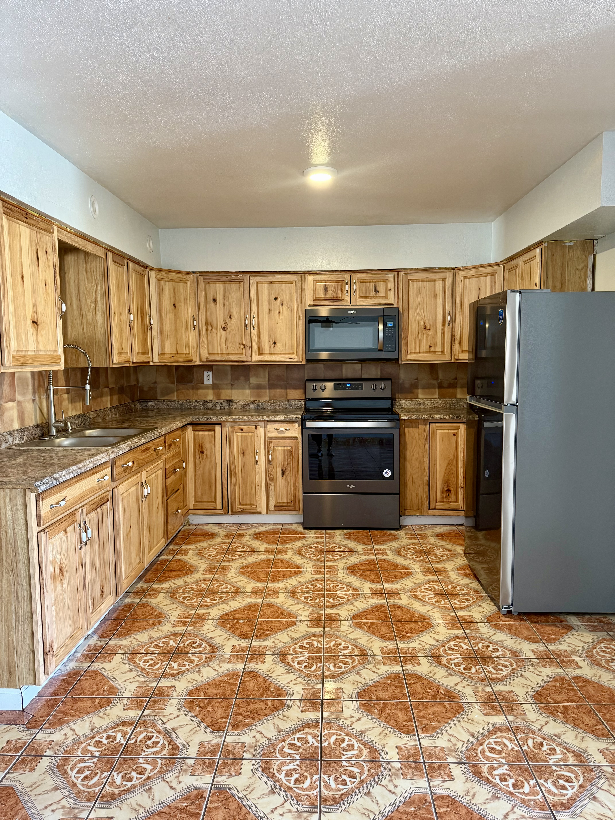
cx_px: 308
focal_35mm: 24
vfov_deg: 71.6
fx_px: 569
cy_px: 410
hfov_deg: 56.8
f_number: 1.78
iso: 320
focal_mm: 6.76
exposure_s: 1/60
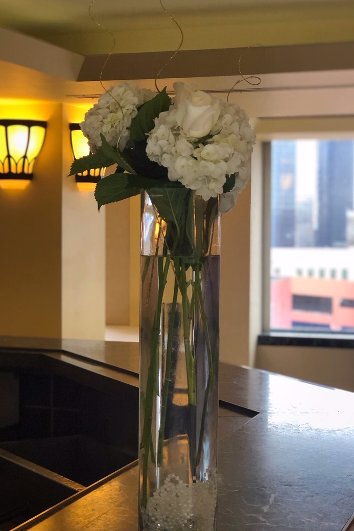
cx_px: 180
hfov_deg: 18.7
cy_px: 288
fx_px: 1076
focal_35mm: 73
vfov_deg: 27.7
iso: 32
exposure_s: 1/30
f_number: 2.8
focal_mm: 6.6
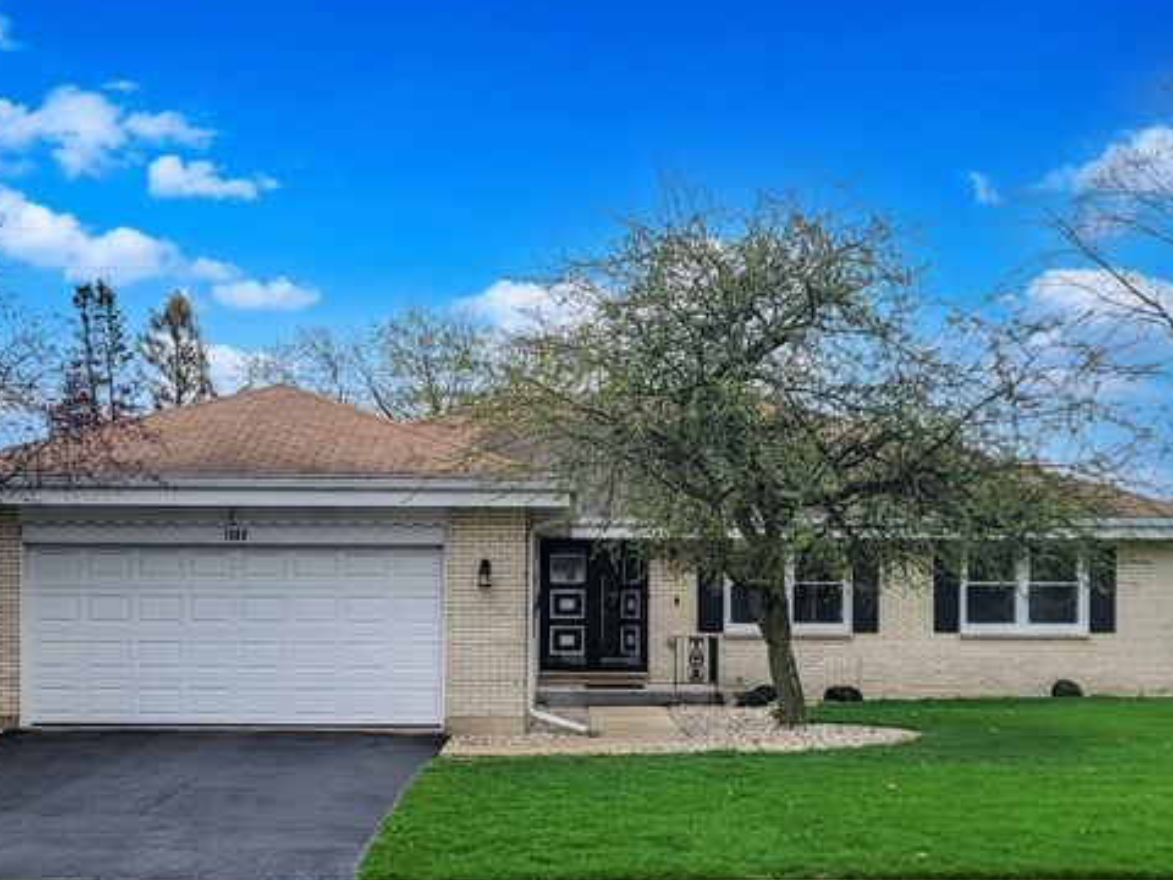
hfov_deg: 69.4
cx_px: 574
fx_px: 847
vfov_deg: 54.9
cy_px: 433
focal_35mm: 25
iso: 16
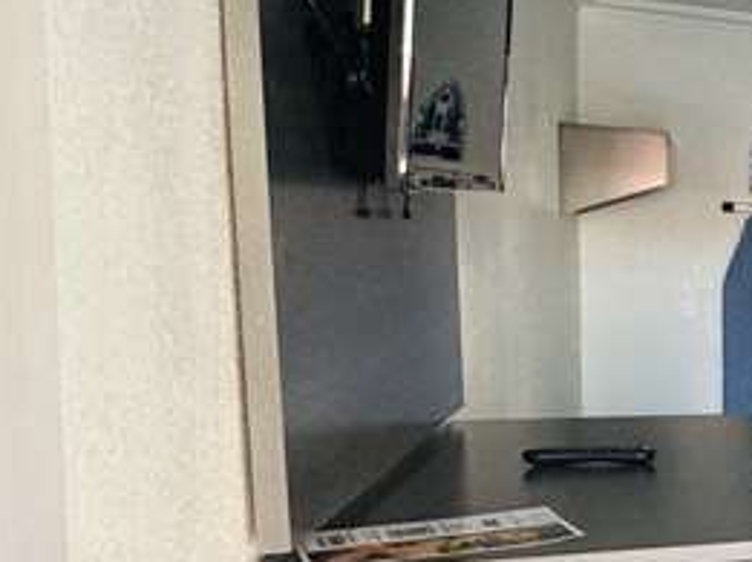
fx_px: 1193
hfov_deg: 21.5
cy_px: 357
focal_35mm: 55
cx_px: 1371
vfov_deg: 26.4
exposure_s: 1/99
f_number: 2.2
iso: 200
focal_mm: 2.22
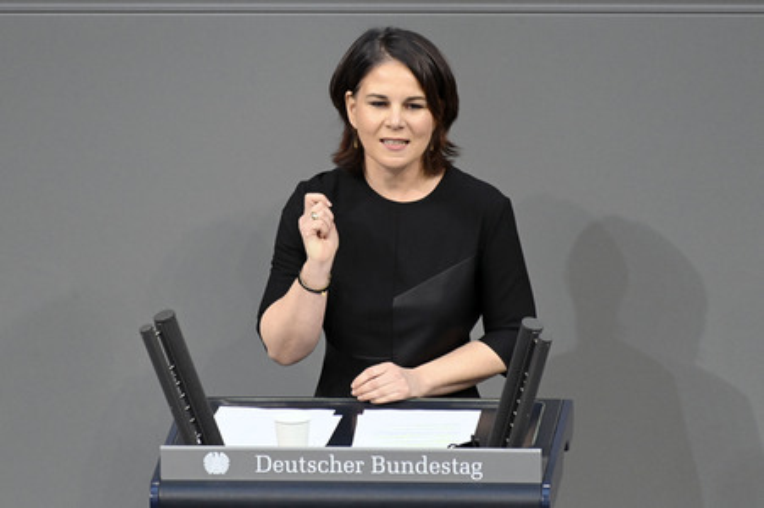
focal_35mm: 500
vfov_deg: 2.7
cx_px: 382
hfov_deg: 4.1
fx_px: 10603
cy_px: 254
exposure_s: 1/200
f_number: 5.6
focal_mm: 500
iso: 8000
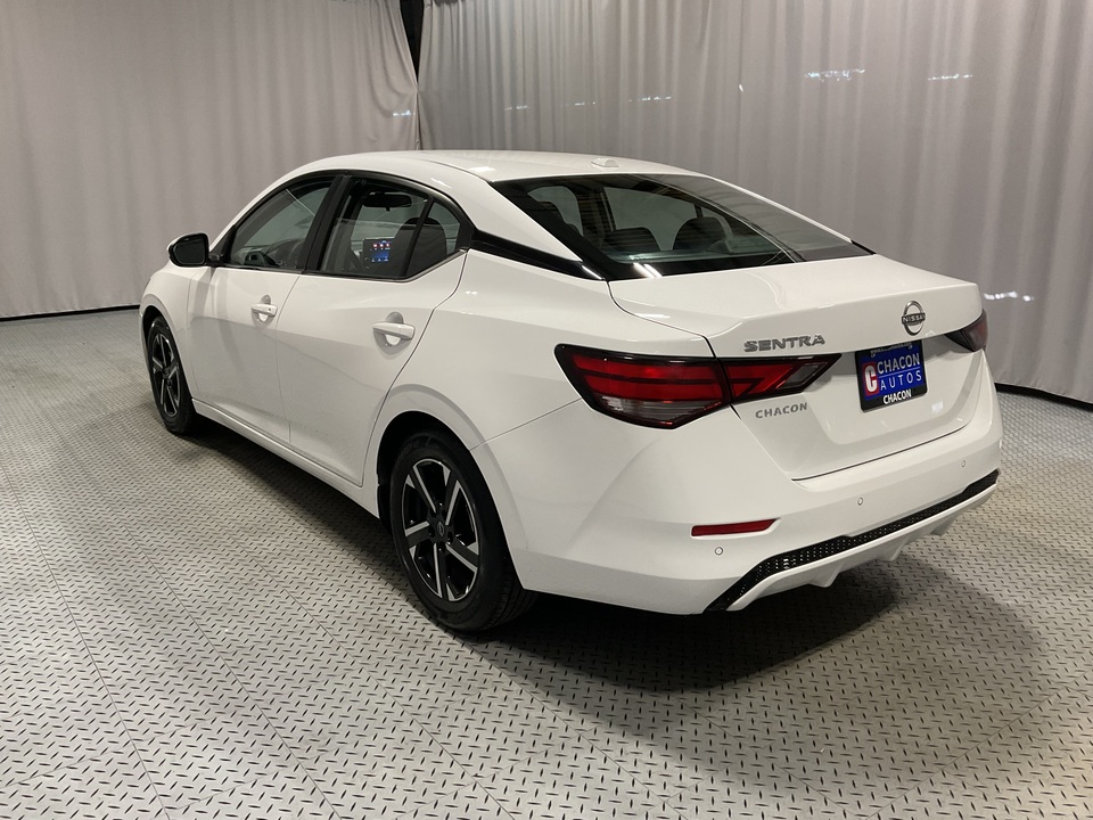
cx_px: 546
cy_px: 410
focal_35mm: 29
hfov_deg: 61.7
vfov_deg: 48.2
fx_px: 916
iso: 64
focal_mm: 3
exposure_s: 1/120
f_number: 1.8
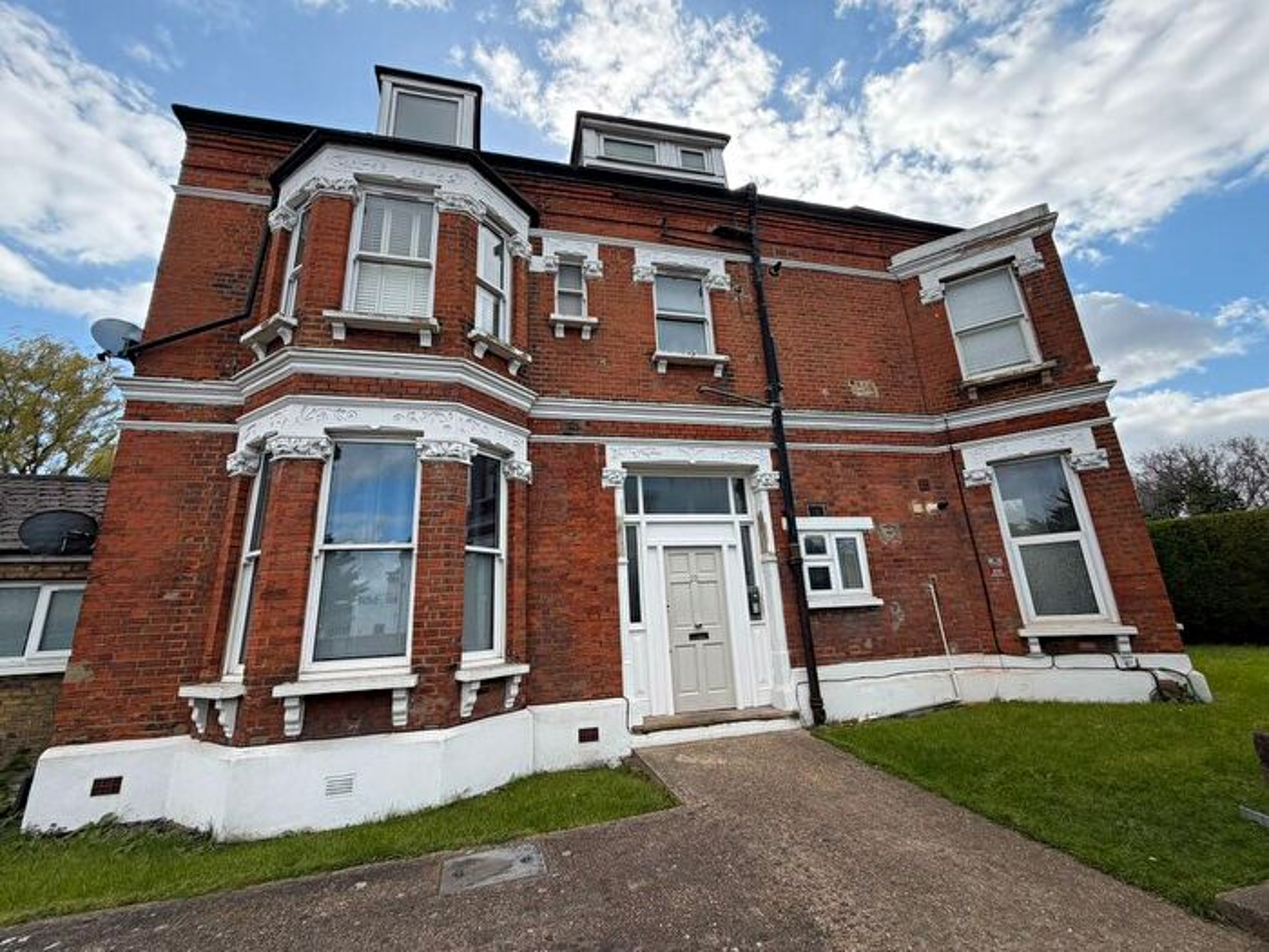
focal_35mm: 14
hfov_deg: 102.1
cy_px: 476
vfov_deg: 85.7
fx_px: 513
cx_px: 634
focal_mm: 2.22
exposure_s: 1/638
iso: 40
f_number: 2.2
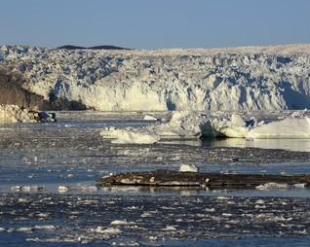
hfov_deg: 7.8
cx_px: 111
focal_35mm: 248
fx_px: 2274
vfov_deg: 6.2
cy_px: 115
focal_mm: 200
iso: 200
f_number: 13
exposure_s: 1/400
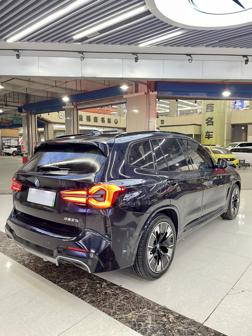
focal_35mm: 26
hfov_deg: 53.1
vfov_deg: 67.3
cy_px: 168
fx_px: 252
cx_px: 126
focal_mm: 5.1
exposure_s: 1/50
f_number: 1.6
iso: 320
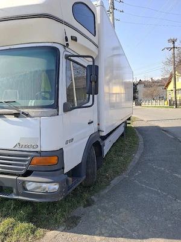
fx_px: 160
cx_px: 90
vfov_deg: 73.9
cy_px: 121
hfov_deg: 58.9
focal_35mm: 23
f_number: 1.8
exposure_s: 1/909
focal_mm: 5.54
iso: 50
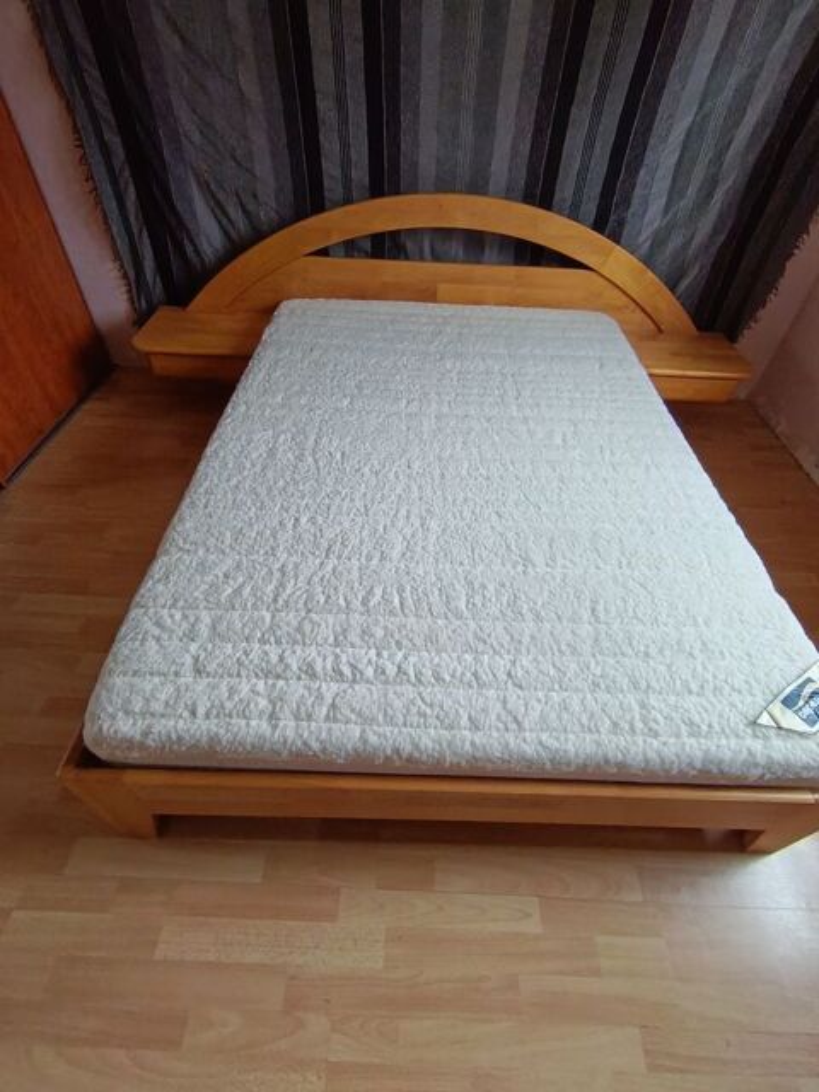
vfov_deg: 91.0
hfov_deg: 74.7
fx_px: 536
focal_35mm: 17
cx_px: 410
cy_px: 546
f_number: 2.2
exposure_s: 1/50
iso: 571
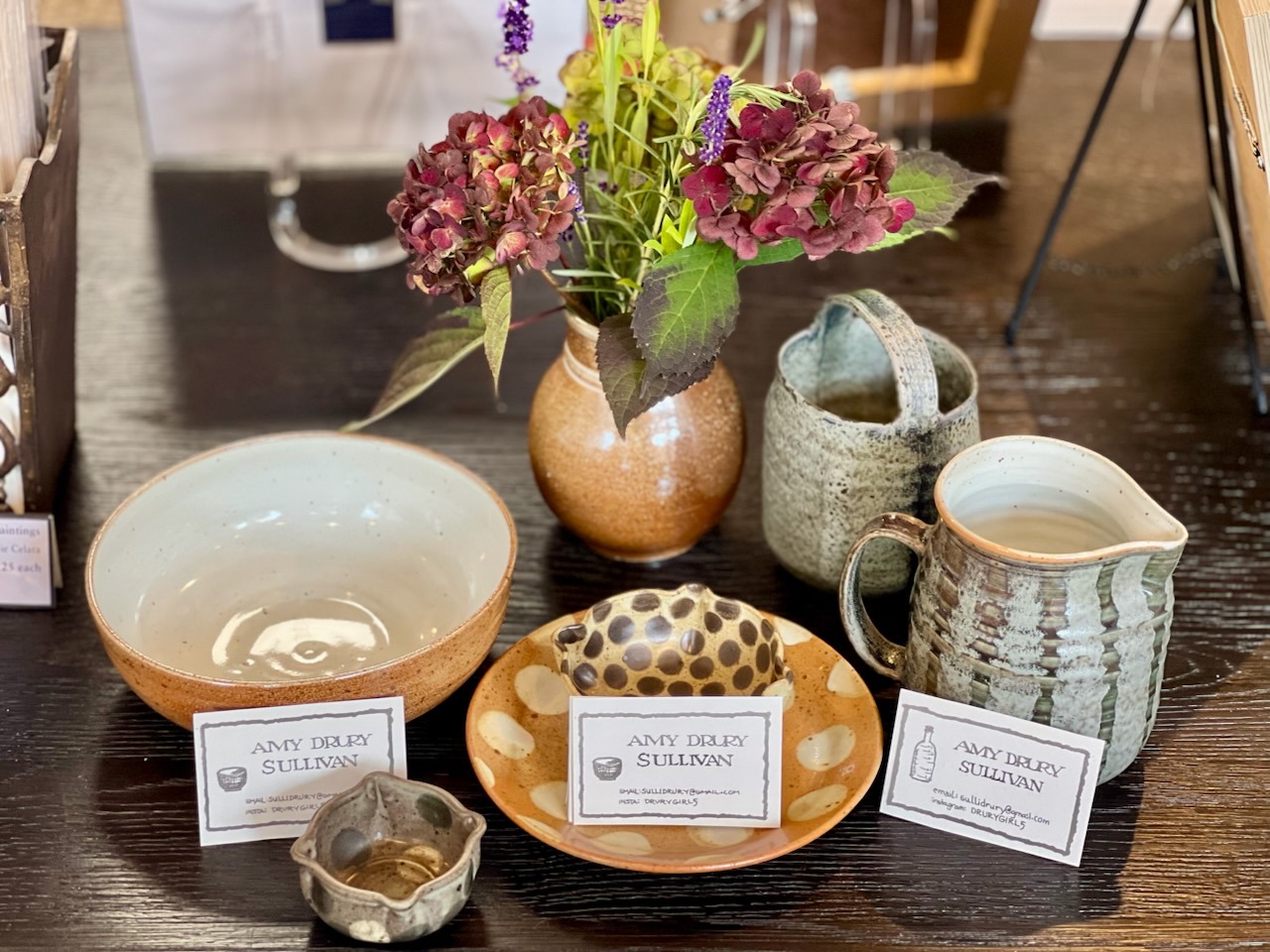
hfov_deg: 25.3
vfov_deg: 19.1
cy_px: 476
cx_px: 635
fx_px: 2825
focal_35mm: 77
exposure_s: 1/40
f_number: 2.8
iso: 160
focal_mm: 9
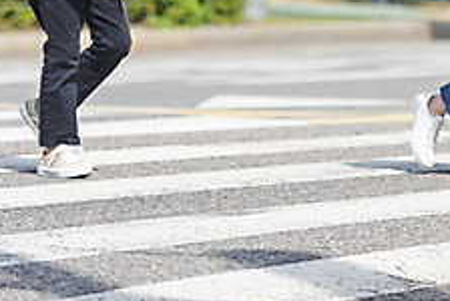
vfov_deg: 4.6
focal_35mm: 299
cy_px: -94
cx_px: 427
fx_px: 3742
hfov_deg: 6.9
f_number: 2.8
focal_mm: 112
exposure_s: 1/1600
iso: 200
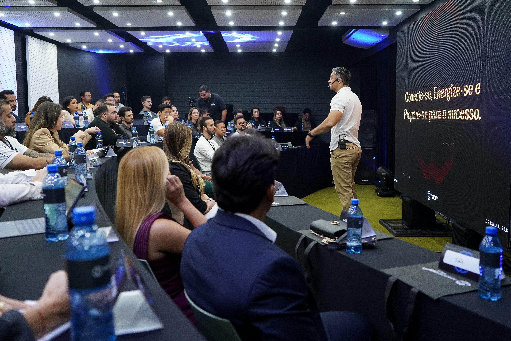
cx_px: 256
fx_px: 483
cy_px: 170
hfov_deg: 55.8
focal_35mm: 34
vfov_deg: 38.9
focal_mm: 34
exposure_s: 1/160
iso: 3200
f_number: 4
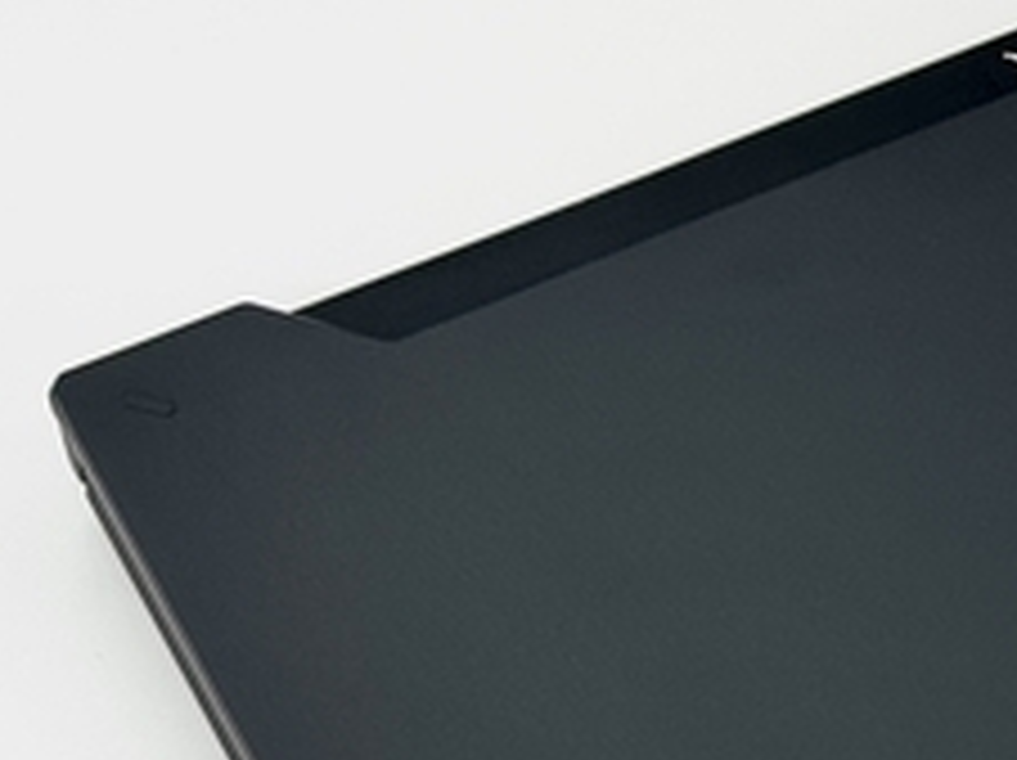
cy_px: 661
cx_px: 1354
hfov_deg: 11.3
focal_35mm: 170
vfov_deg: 8.7
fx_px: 4989
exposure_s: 1/121
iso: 64
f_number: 1.78
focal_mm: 6.76
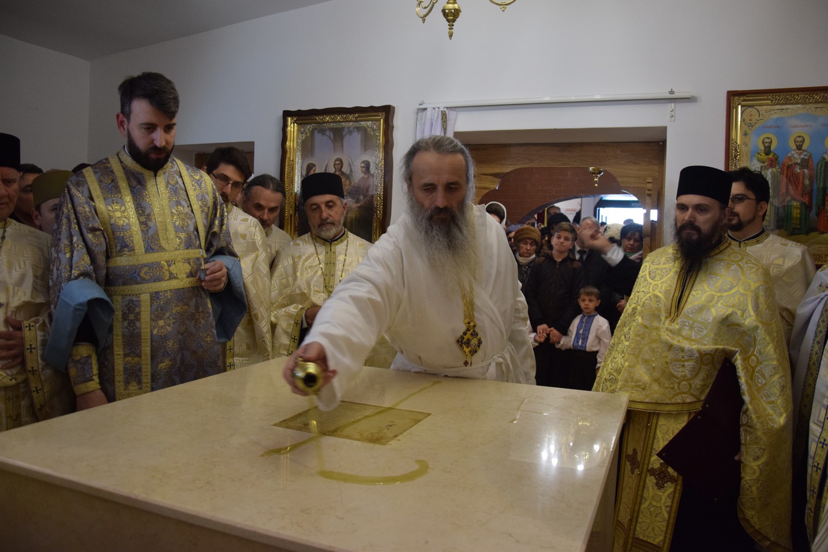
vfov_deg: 47.9
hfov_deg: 67.4
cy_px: 276
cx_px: 414
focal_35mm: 27
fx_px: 621
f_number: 3.5
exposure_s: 1/60
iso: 1000
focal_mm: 18
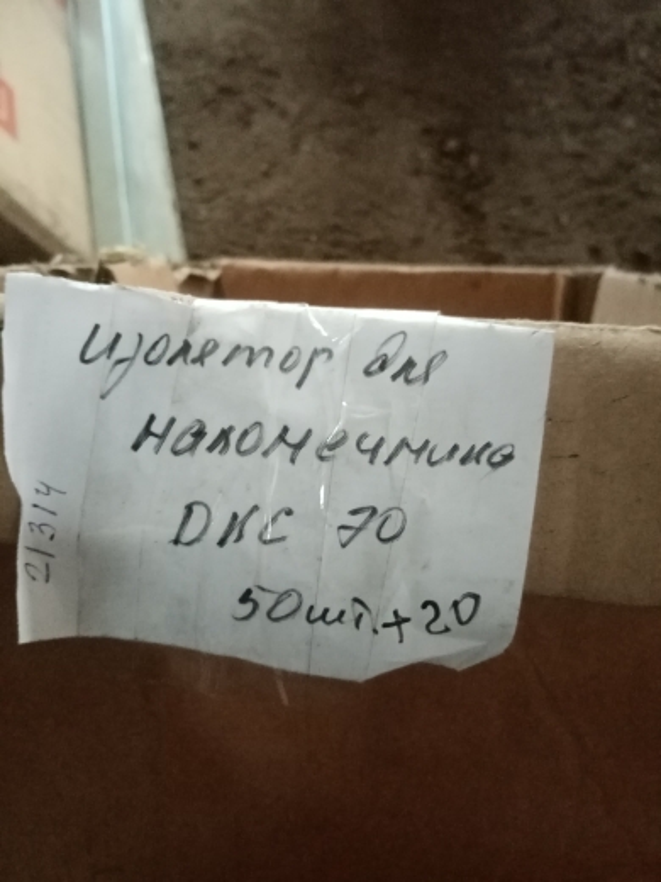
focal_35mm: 26
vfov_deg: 67.3
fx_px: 662
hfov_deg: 53.1
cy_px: 441
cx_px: 330
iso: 1359
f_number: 1.8
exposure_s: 1/16.7
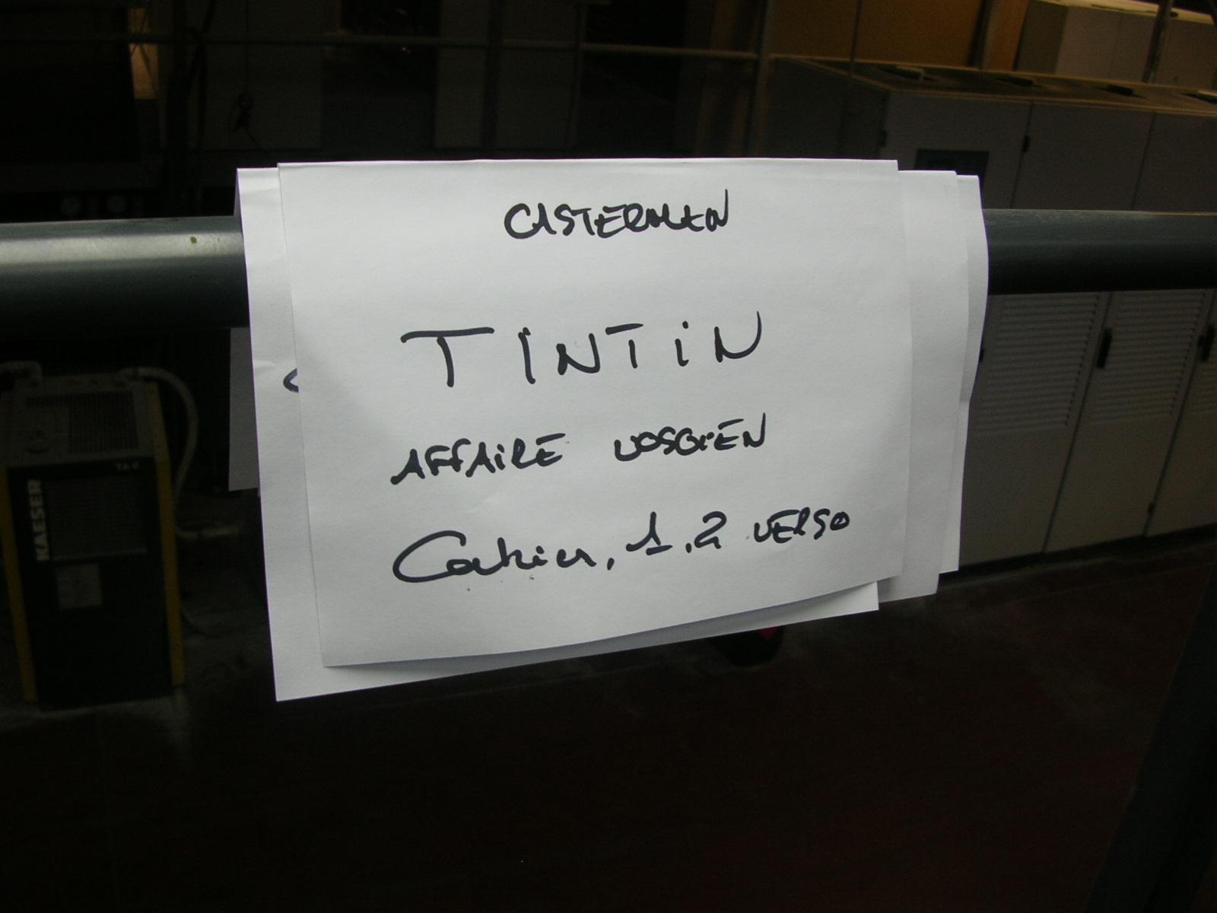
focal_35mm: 35
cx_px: 608
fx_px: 1231
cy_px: 456
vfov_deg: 40.7
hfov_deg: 52.6
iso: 50
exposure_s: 1/16.2
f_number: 2.8
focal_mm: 5.8
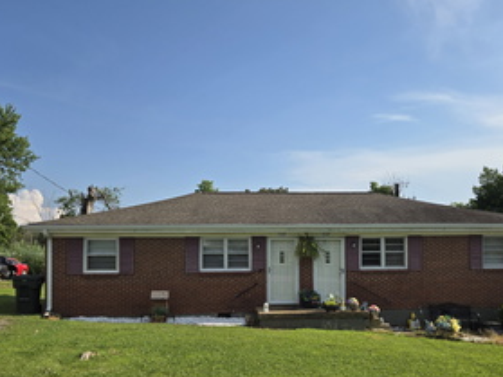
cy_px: 236
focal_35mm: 33
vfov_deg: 42.6
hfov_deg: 55.3
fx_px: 479
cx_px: 278
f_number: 1.8
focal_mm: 5.4
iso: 25
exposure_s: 1/2537
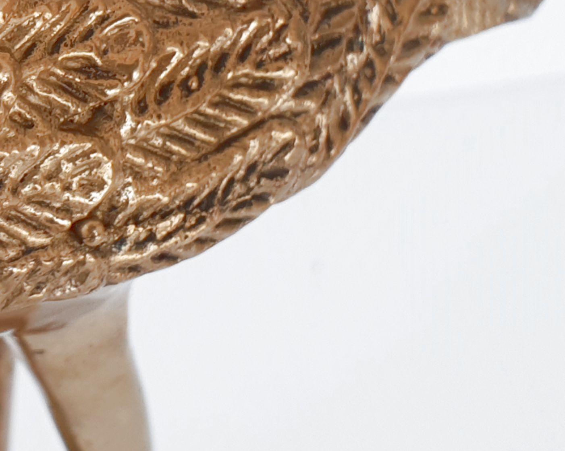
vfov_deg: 20.2
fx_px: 1220
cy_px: -25
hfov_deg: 23.9
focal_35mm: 73
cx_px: -103
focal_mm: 4.3
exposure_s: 1/50
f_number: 2.4
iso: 64
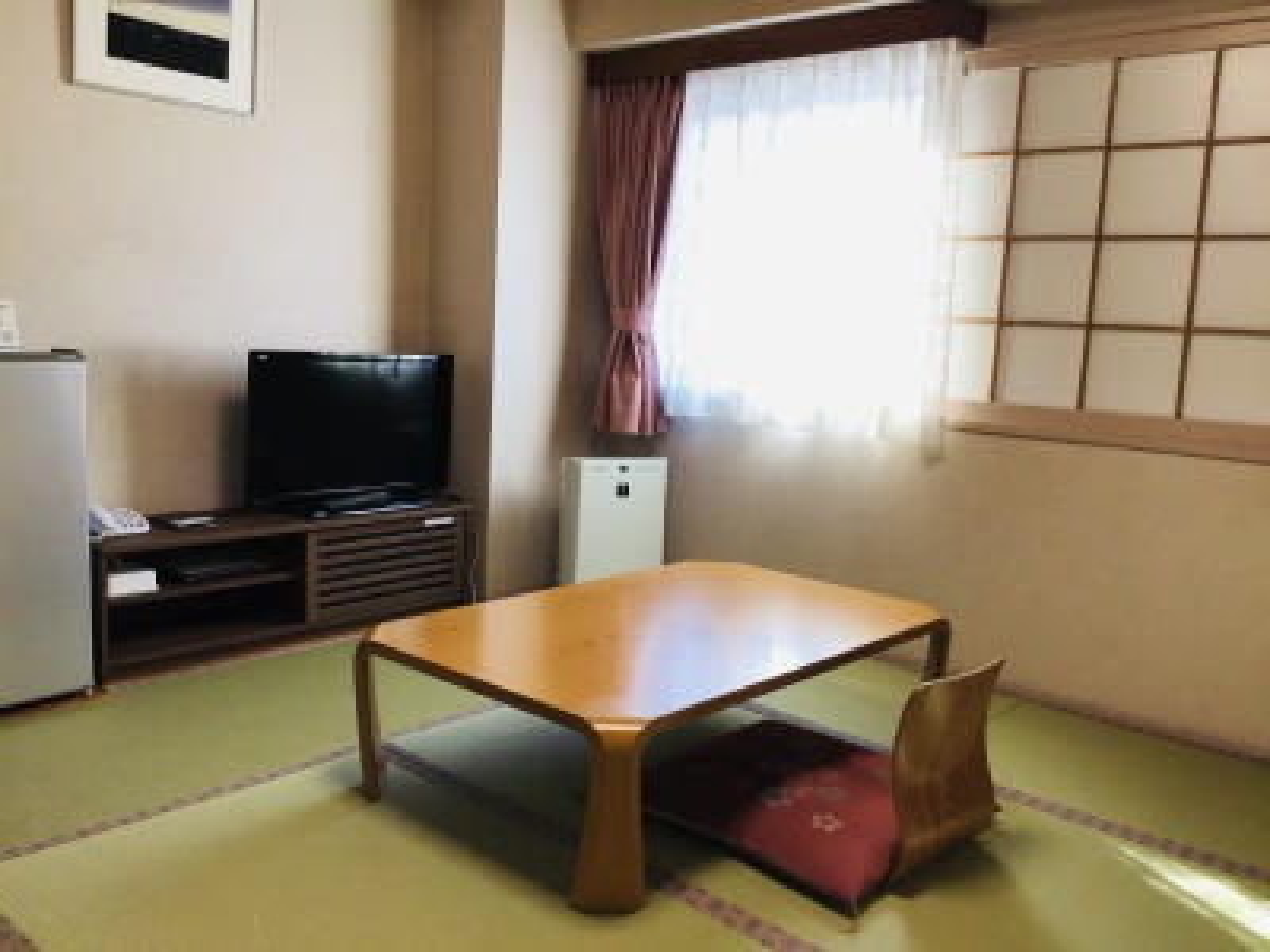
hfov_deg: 58.4
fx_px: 1137
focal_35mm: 31
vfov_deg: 45.4
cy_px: 476
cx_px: 635
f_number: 2.4
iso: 32
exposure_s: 1/60
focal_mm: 3.3
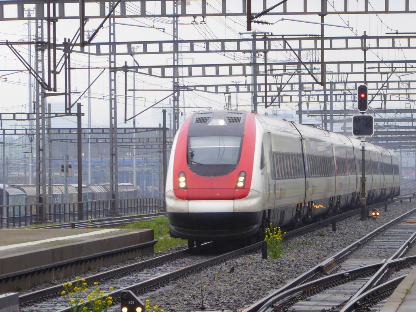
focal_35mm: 343
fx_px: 4121
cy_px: 154
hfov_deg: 5.8
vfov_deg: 4.3
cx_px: 231
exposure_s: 1/80
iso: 160
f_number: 5.6
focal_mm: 47.5
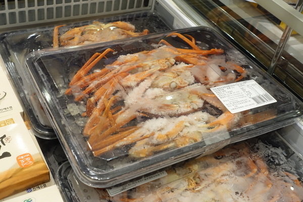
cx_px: 152
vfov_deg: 28.6
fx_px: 396
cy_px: 101
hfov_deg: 41.9
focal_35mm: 47
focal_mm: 17.06
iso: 640
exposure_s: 1/60
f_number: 2.8
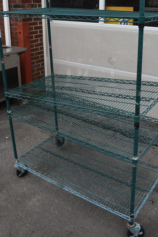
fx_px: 250
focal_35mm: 38
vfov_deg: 49.6
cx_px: 91
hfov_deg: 35.0
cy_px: 75
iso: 250
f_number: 5.6
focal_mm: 18
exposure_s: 1/125
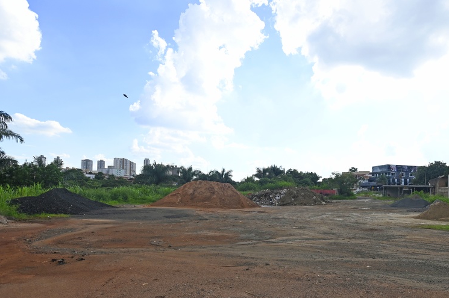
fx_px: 287
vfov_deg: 54.3
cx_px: 277
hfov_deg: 75.0
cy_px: 188
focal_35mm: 23
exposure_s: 1/3200
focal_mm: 17
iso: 400
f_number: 4
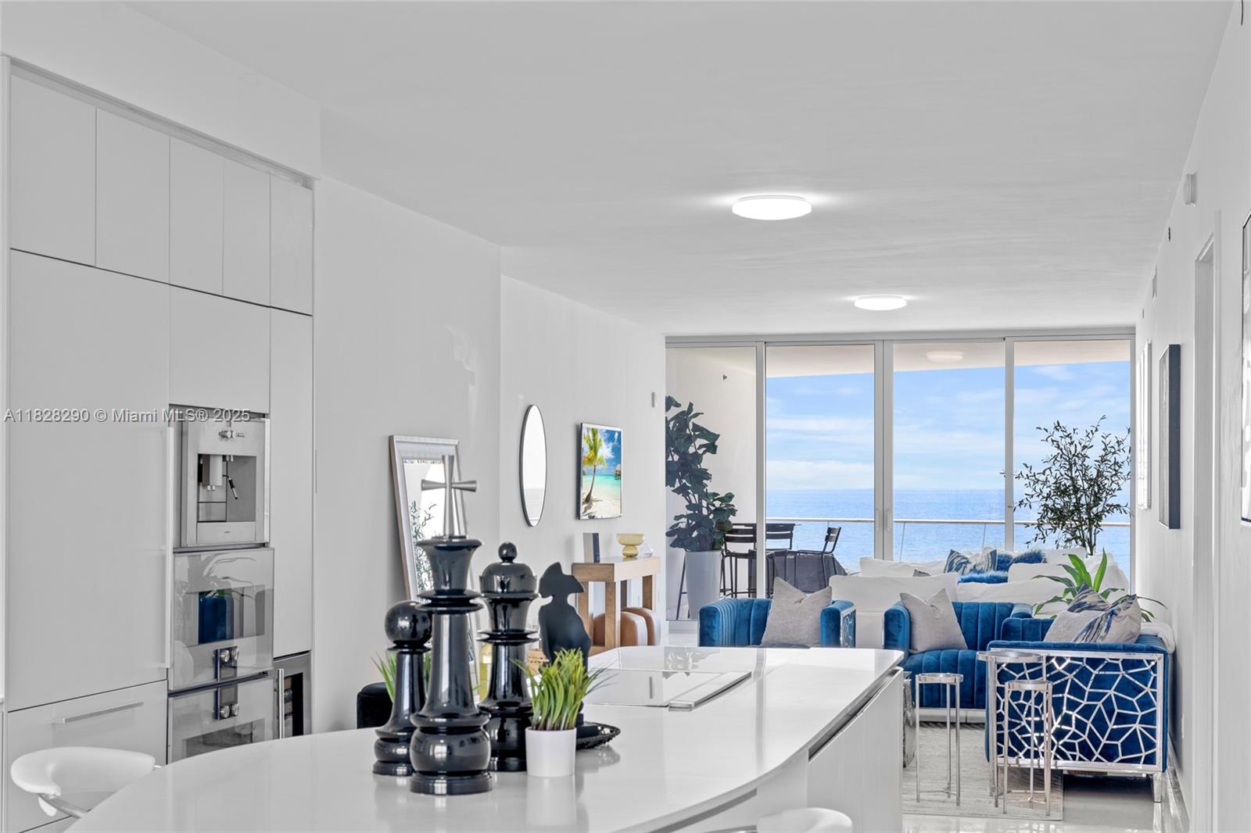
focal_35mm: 50
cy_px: 416
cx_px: 626
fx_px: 1737
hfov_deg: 39.6
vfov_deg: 27.0
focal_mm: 50
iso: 64
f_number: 8
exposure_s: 1/8
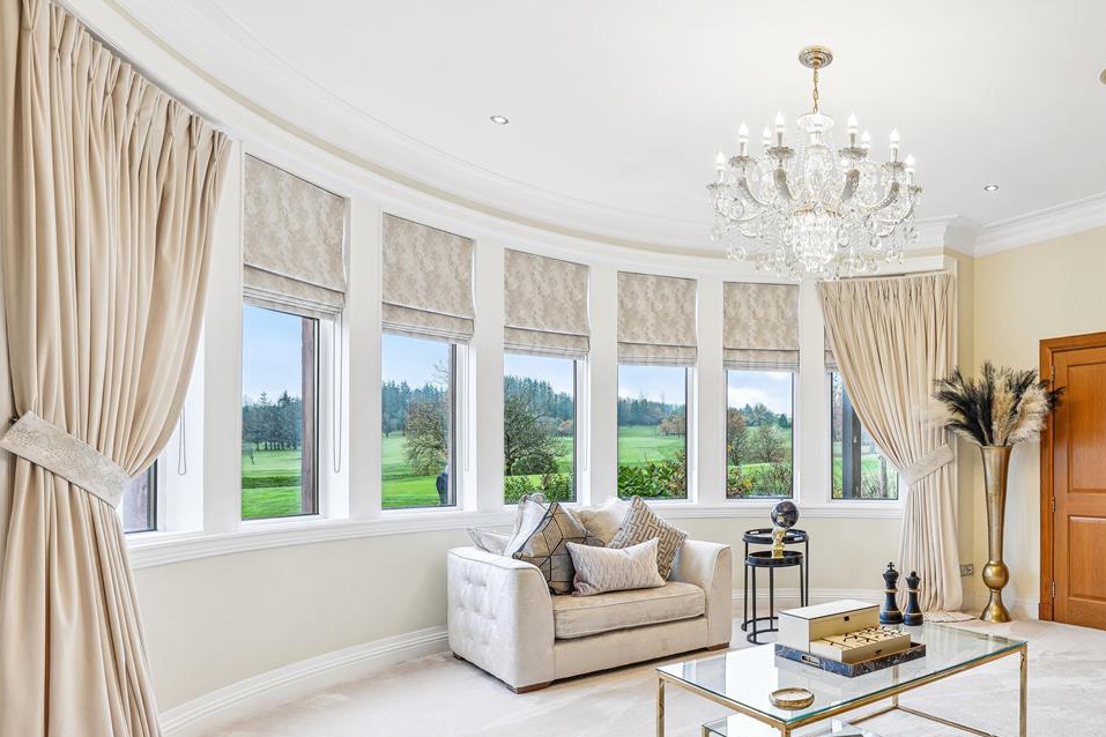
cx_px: 817
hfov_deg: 73.6
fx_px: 676
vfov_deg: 56.4
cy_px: 471
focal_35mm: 22
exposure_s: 1/80
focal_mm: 13
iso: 200
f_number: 4.5
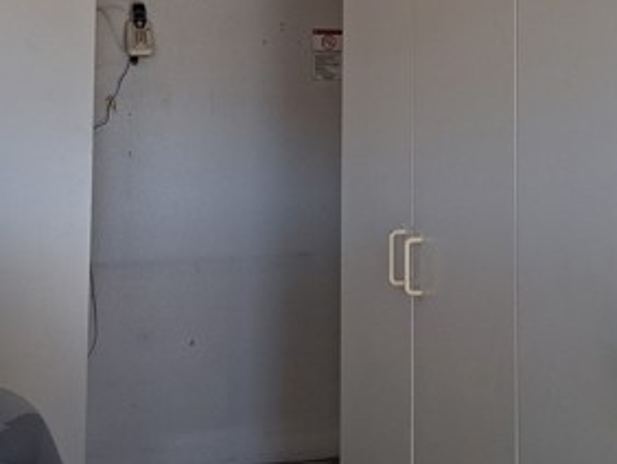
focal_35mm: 59
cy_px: 11
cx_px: 263
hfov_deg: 32.6
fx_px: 1053
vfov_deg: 23.9
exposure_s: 1/120
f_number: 1.8
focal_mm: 3.98
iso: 64
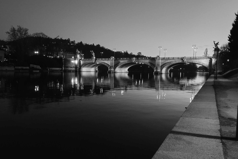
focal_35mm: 27
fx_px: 178
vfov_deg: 47.9
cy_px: 80
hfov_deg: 67.4
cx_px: 119
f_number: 8
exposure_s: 1/3
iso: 1250
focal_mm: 9.96
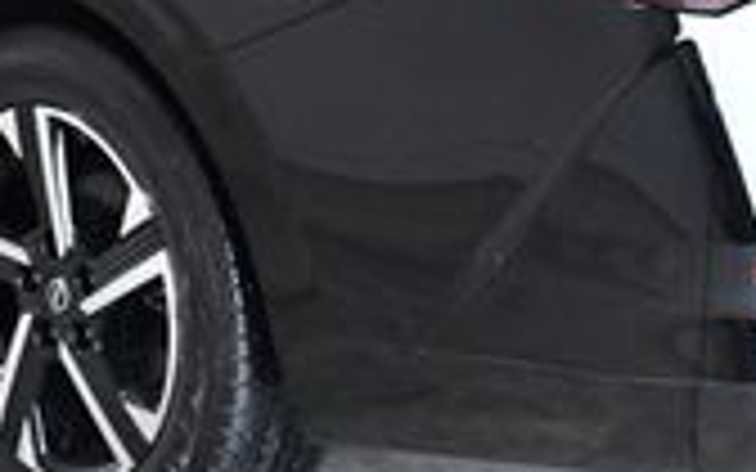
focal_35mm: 140
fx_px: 2884
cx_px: 274
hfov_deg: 14.9
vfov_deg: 9.2
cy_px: -90
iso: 2500
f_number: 9
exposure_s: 1/320
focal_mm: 24
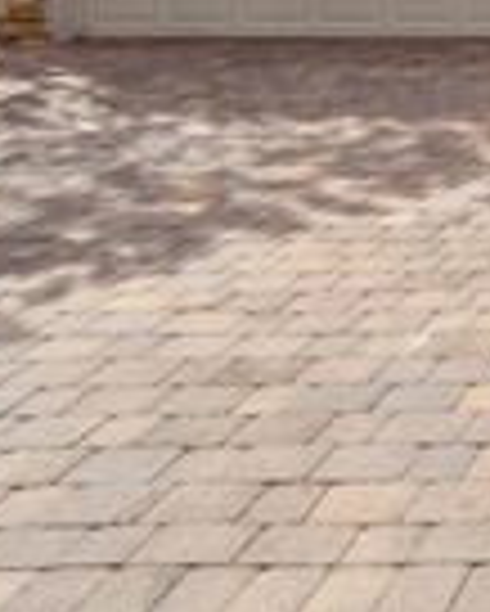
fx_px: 996
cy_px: -128
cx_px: 917
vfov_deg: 29.3
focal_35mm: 55
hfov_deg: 19.4
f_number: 14
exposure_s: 1/400
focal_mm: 16
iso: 160
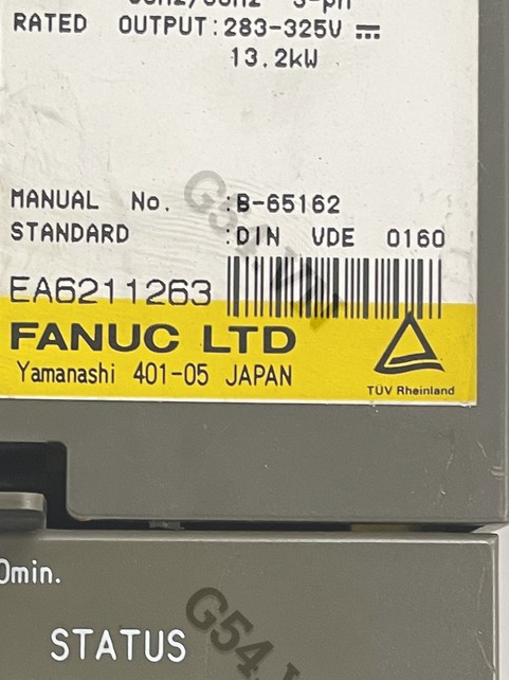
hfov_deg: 17.6
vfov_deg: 23.0
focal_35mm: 83
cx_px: 92
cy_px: 602
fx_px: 1628
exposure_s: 1/66
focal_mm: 4.2
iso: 125
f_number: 1.6
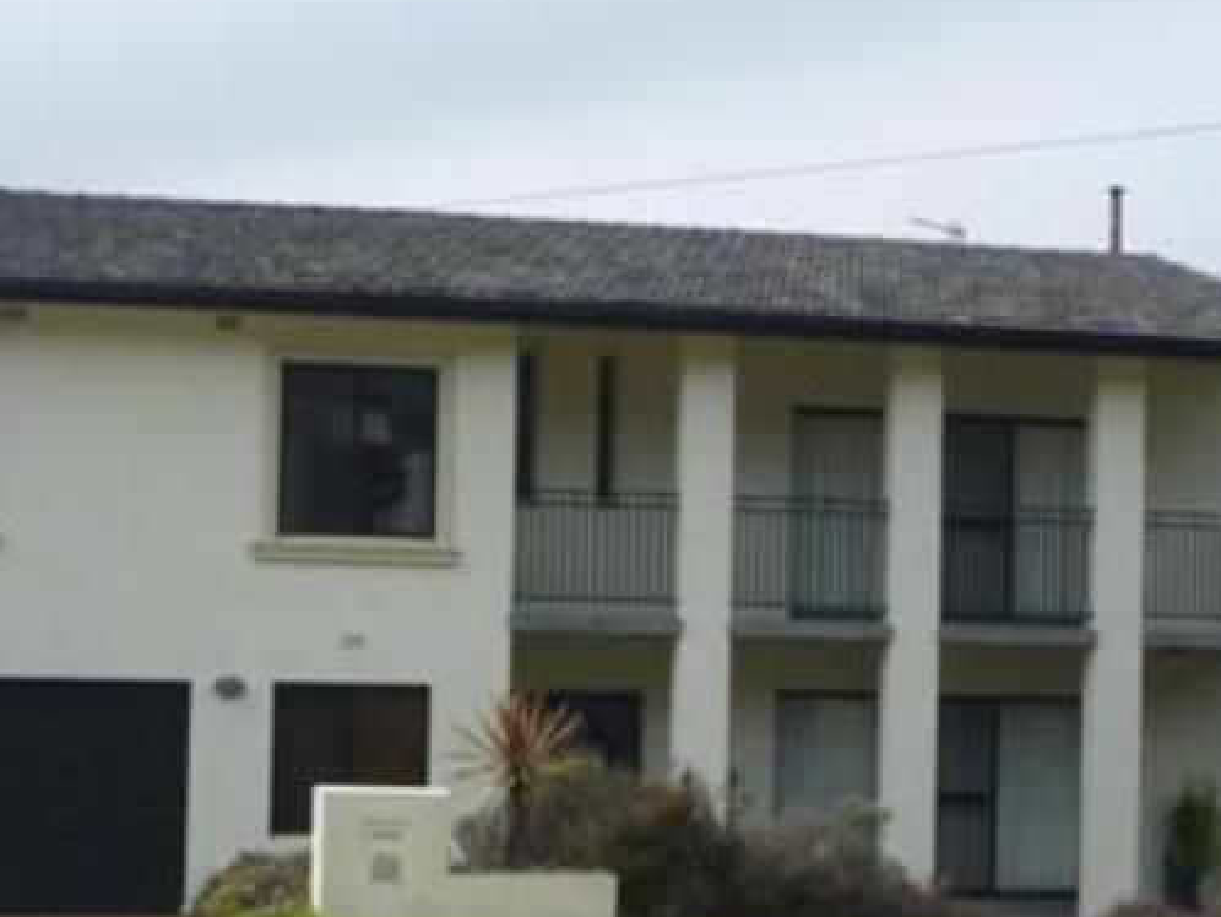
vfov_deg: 23.9
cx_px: 471
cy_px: 620
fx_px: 2153
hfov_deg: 31.5
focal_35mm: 61
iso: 80
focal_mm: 6.8
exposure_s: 1/400
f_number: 4
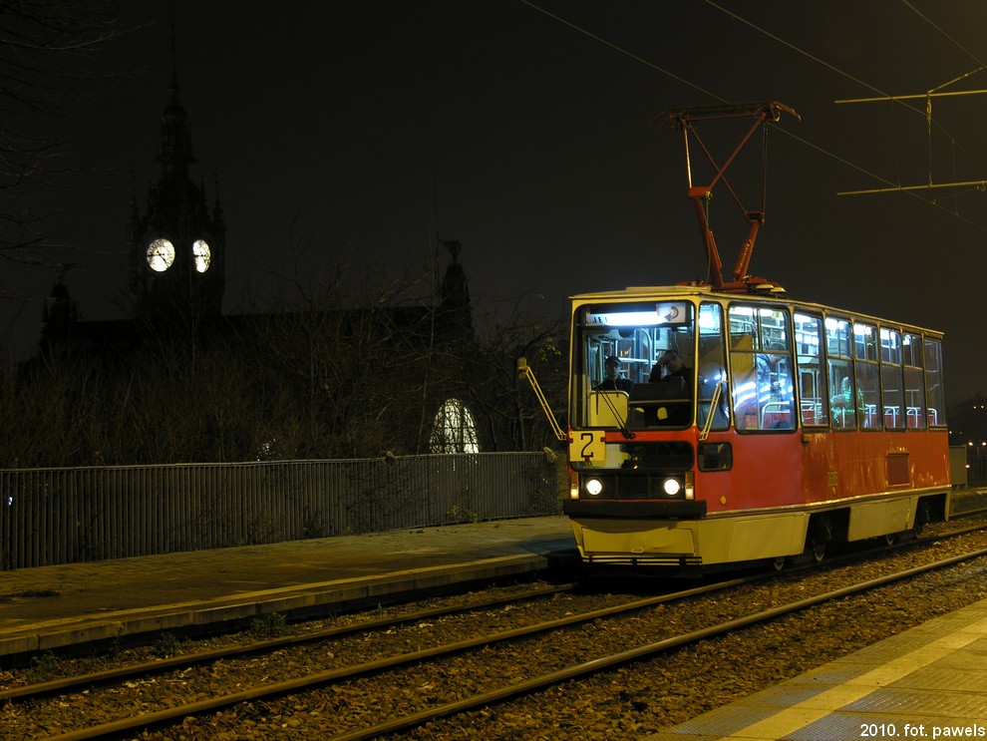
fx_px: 2225
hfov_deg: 25.0
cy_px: 370
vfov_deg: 18.9
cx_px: 494
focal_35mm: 78
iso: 50
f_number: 3.4
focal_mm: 19.8
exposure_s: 1
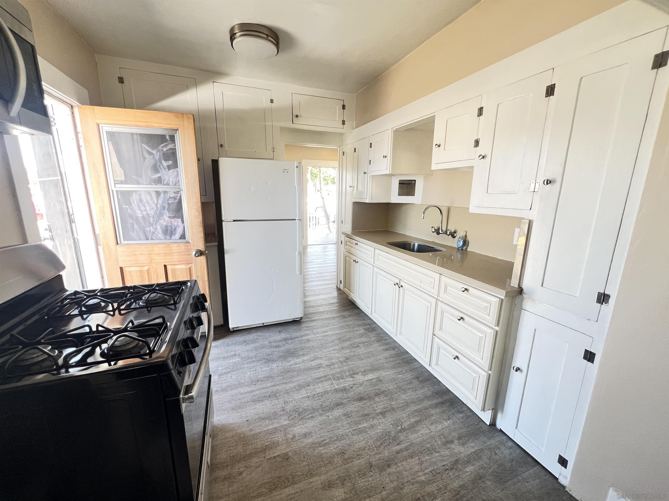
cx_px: 334
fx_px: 251
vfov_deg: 89.9
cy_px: 250
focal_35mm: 13
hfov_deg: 106.2
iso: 250
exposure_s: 1/90
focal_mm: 1.57
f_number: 1.8
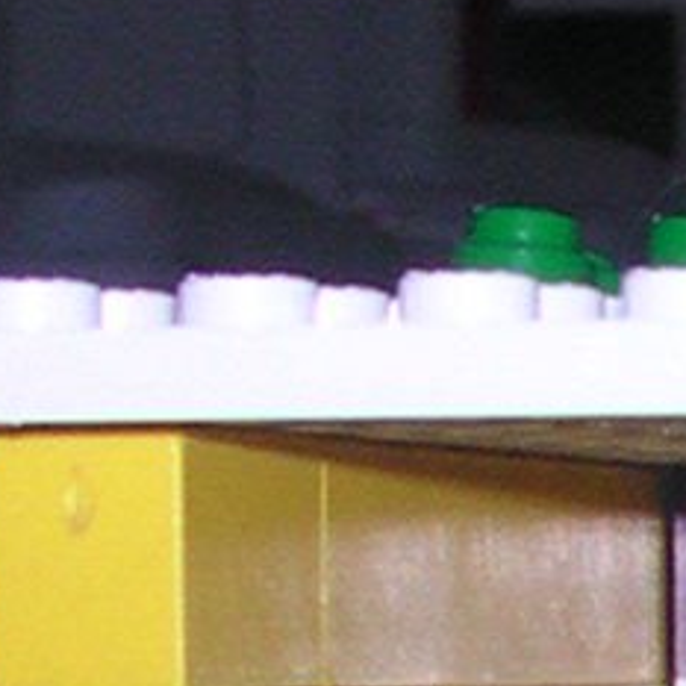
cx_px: 1890
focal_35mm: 288
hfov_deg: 5.8
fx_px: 6457
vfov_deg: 5.8
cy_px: 1790
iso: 100
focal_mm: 5.6
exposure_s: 1/60
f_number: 4.5
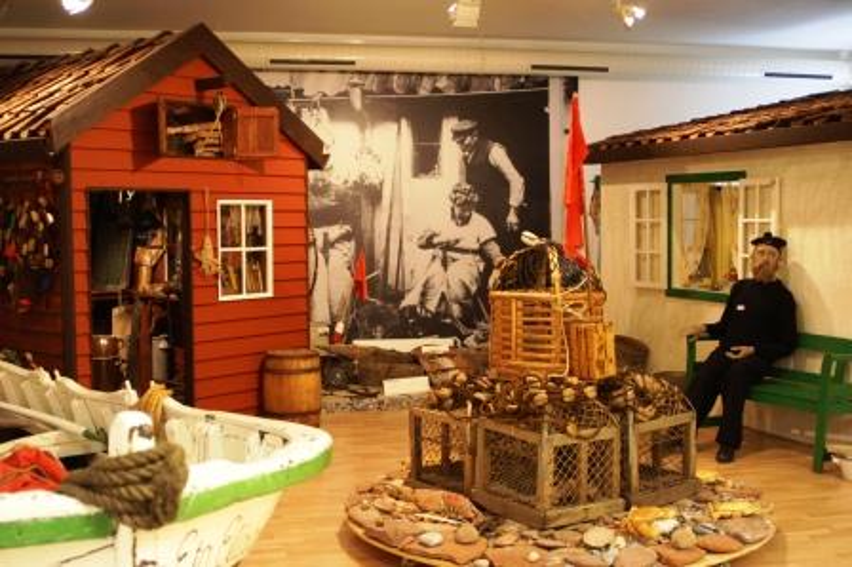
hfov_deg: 46.4
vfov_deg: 31.8
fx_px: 993
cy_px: 284
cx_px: 426
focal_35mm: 42
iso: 800
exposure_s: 1/25
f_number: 4
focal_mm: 28
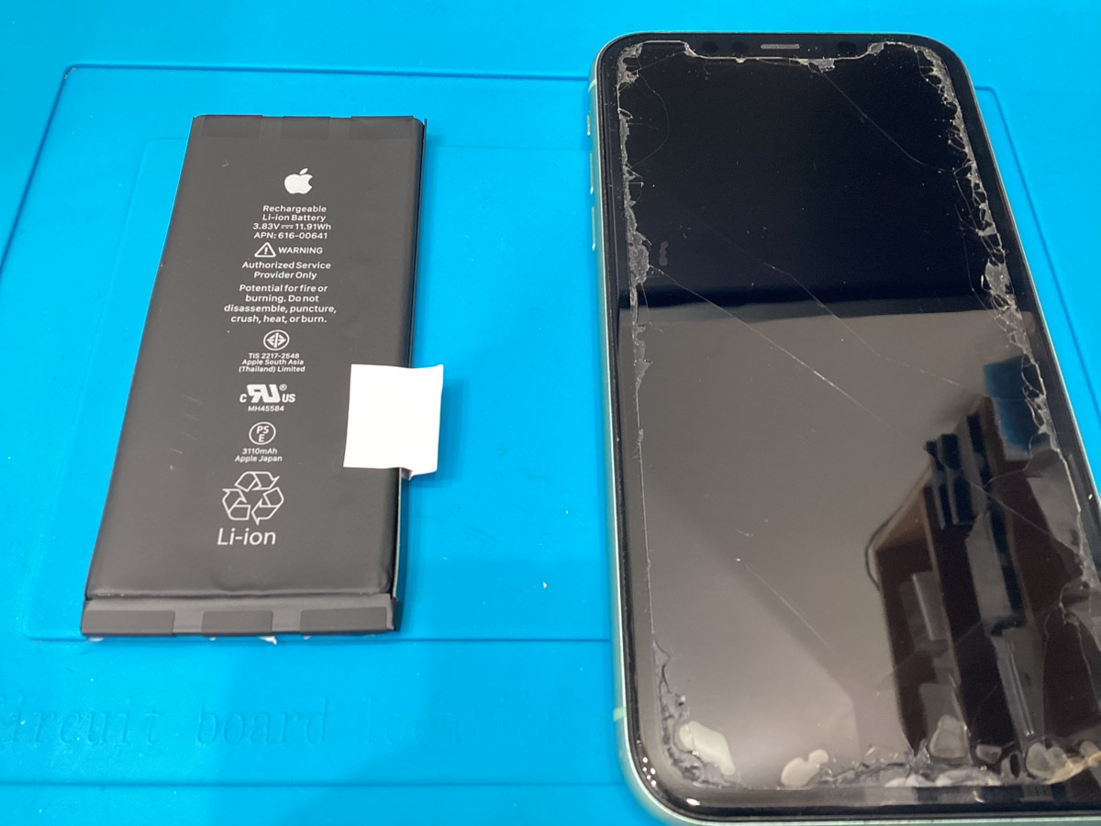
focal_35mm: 31
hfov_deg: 58.4
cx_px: 550
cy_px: 413
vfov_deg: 45.4
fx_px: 986
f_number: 2.4
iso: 100
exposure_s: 1/50
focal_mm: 3.3
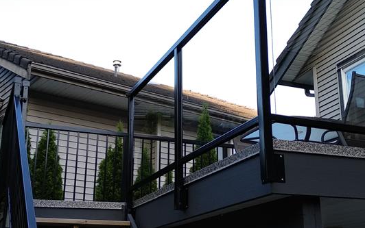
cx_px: 201
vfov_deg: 24.4
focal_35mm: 53
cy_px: 116
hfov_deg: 38.1
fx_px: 527
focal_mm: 3.83
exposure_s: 1/131
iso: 125
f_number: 2.2
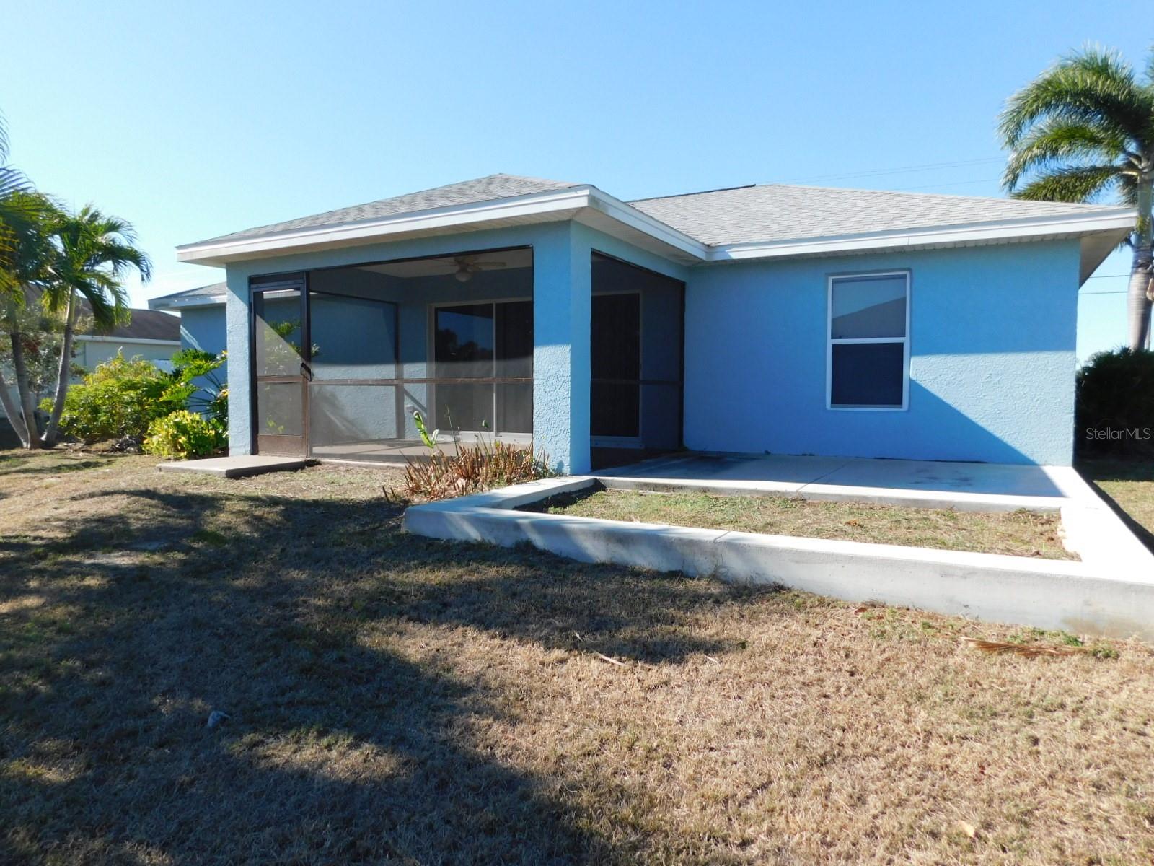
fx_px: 767
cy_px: 433
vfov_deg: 58.9
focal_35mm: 23
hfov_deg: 73.9
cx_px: 577
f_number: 3
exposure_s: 1/800
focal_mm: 4
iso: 125
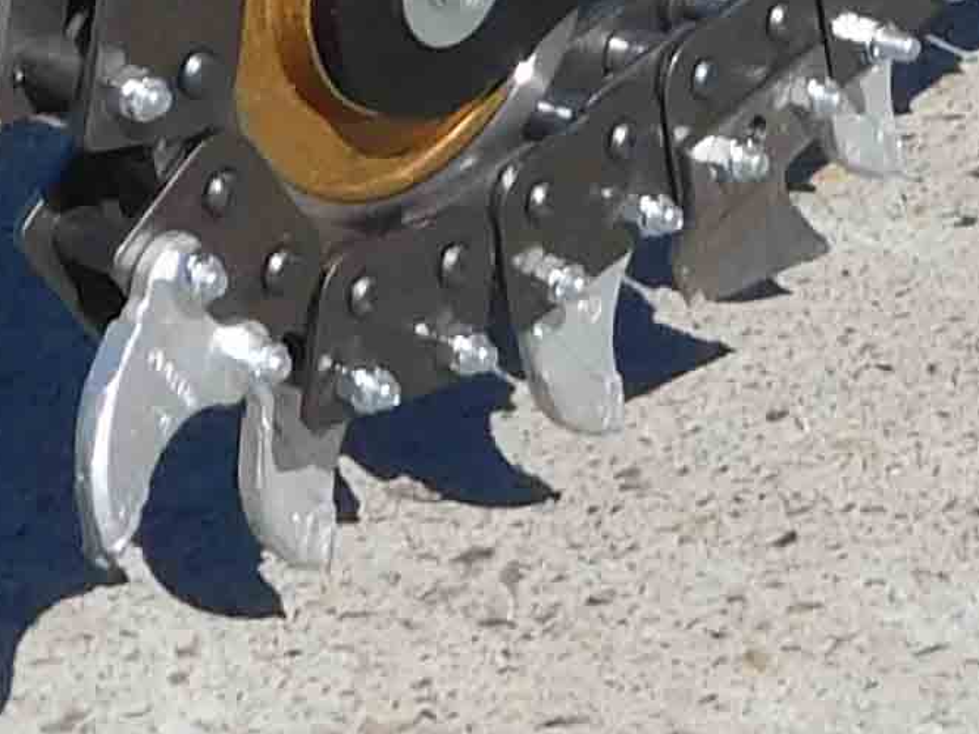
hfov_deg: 11.0
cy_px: -1206
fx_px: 4891
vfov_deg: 7.8
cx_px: 1471
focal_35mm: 173
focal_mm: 4.5
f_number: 3.4
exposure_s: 1/1250
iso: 125
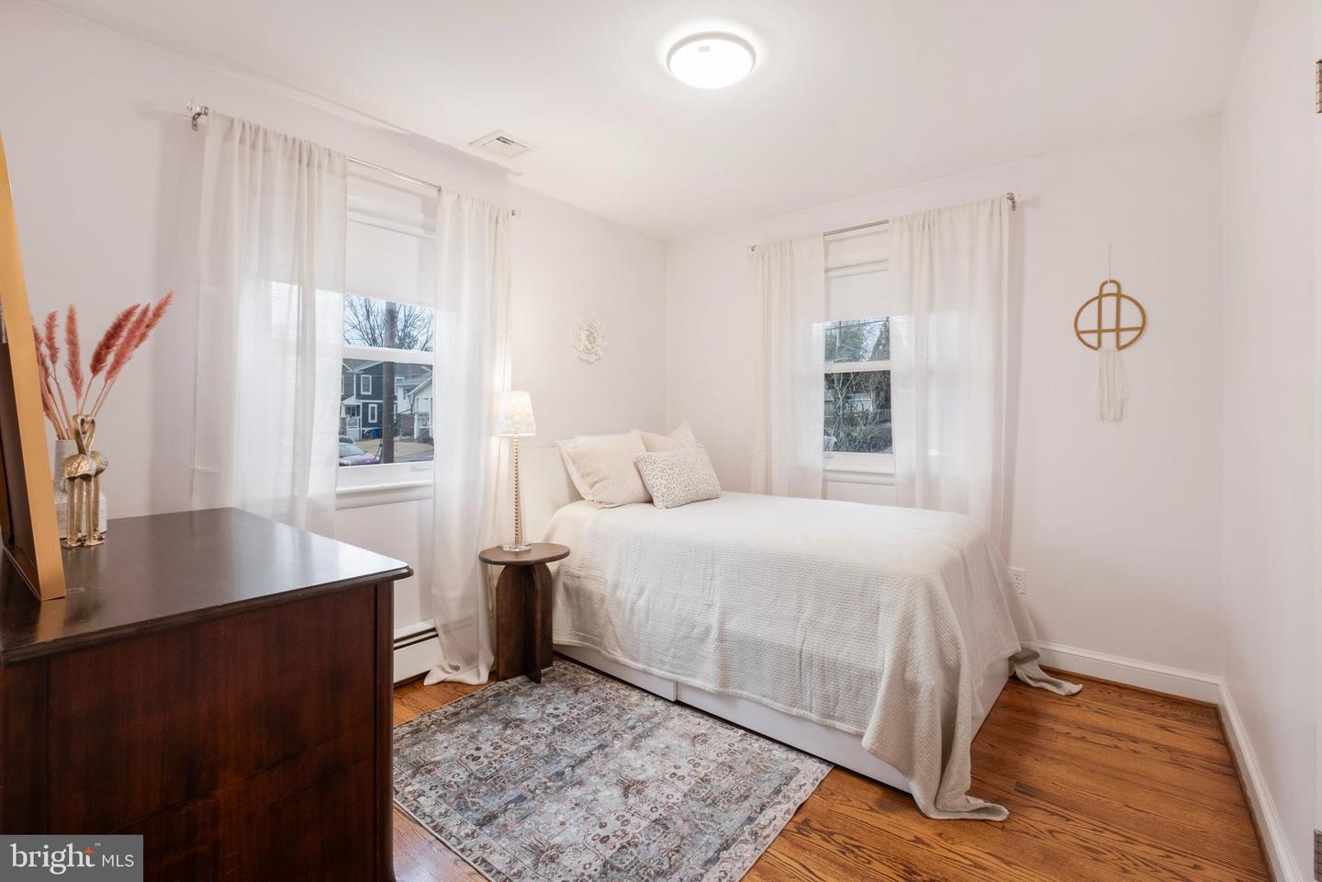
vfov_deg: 77.3
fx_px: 551
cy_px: 441
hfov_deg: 100.4
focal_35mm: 15
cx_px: 661
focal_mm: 10
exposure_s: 1/8
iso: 320
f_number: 8
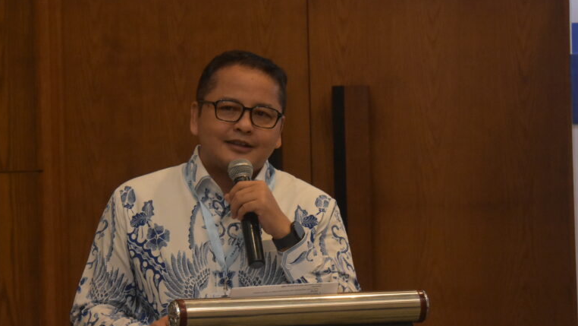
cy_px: 143
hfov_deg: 11.3
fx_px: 2913
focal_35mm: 190
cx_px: 287
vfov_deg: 6.4
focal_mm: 120
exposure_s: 1/60
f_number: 11
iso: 5000
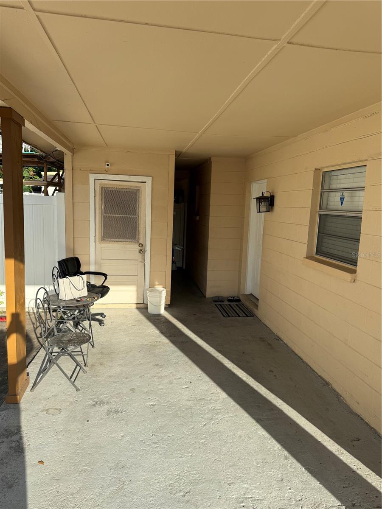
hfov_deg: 56.8
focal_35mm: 24
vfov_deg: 71.6
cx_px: 191
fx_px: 353
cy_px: 254
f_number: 1.78
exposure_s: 1/2907
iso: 100
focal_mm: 6.76
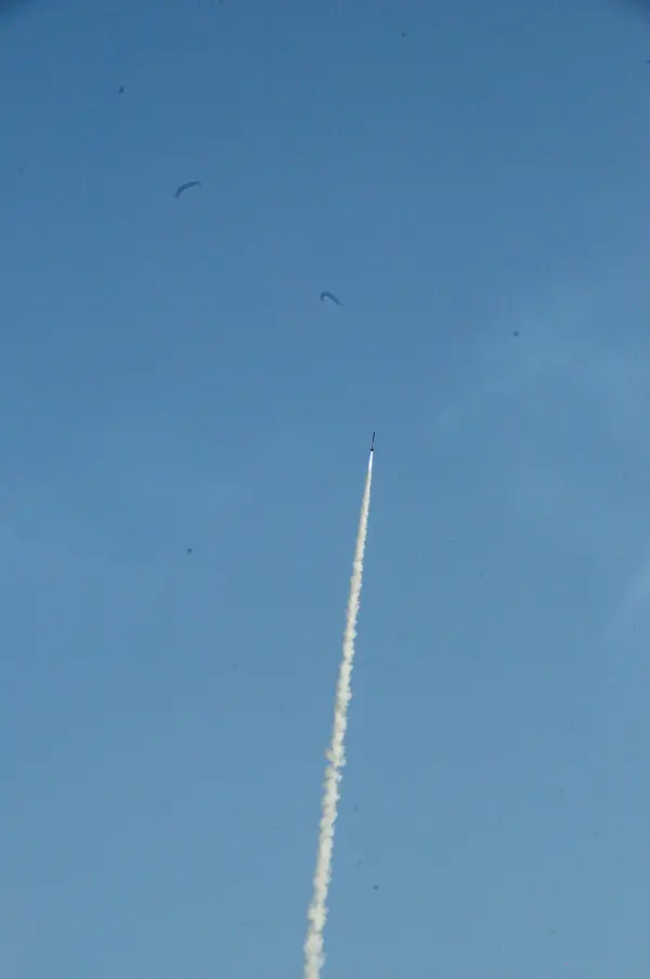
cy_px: 490
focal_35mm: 180
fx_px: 4886
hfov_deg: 7.6
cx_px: 325
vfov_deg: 11.4
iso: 1600
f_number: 20
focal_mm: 120
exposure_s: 1/1000
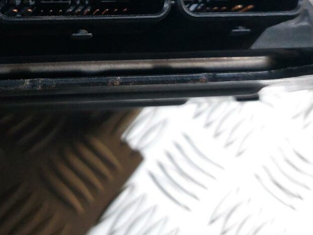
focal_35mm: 57
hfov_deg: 32.6
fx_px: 516
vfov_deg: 24.8
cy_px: 16
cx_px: 54
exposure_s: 1/50
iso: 250
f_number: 1.8
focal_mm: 5.23
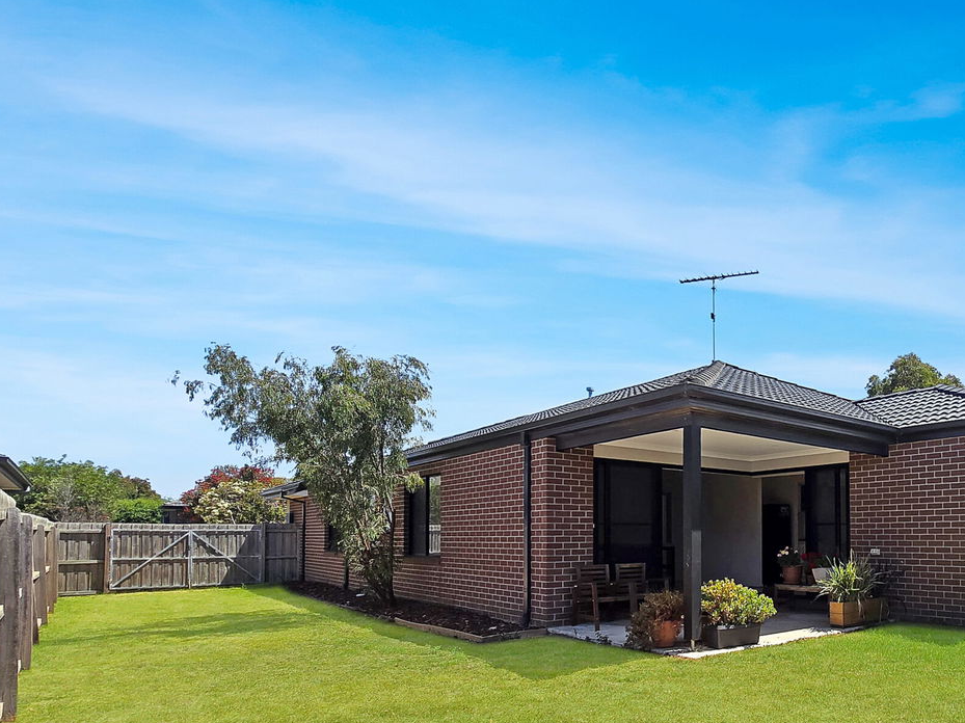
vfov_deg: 61.9
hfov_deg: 71.2
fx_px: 585
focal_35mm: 21
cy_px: 481
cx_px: 770
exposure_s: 1/2503
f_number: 2.2
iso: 50
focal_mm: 2.2
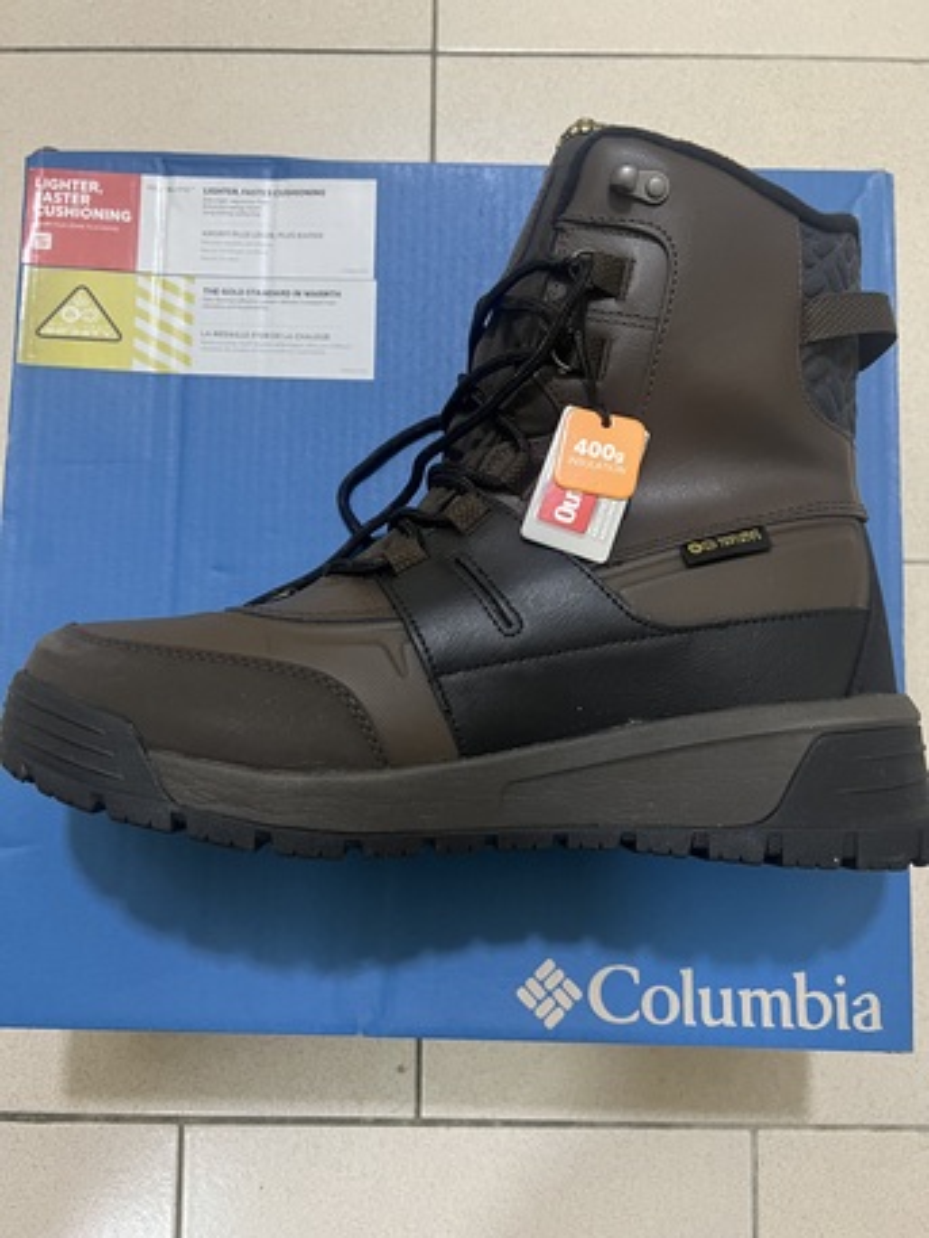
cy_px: 619
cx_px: 464
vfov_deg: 67.3
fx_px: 930
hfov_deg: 53.1
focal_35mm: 26
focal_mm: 5.7
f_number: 1.5
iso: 400
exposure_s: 1/60
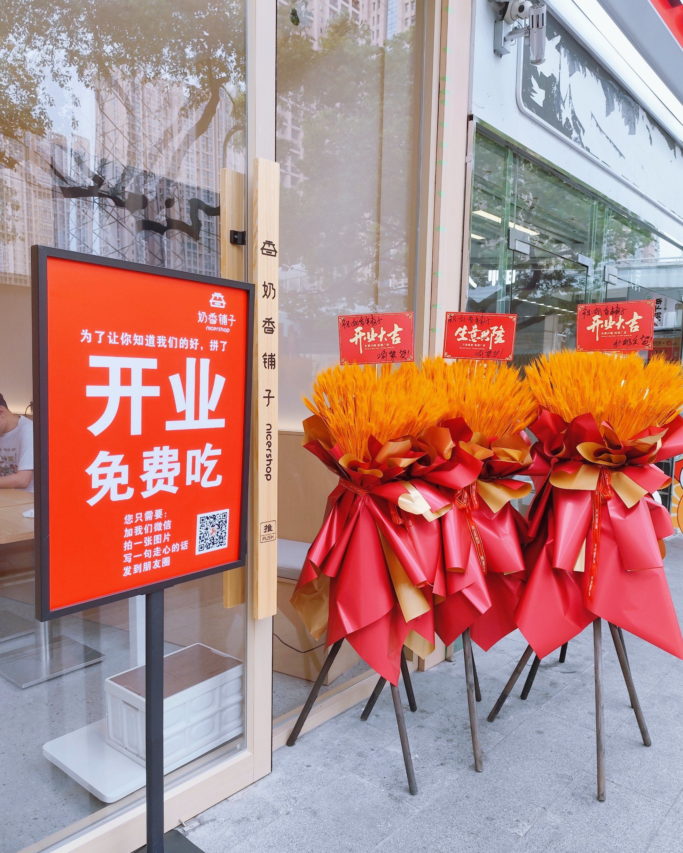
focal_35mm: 25
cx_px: 344
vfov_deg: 68.0
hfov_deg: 56.8
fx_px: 632
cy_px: 461
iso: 50
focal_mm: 6.14
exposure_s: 1/169
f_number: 1.65
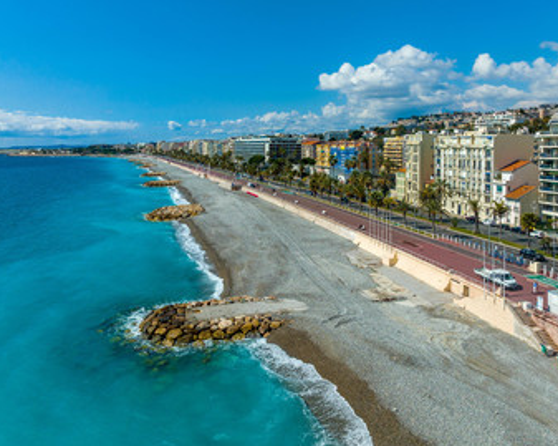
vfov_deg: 54.9
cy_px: 217
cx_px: 290
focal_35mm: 26
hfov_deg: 66.1
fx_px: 429
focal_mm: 12.3
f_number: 6.3
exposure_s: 1/1000
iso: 100
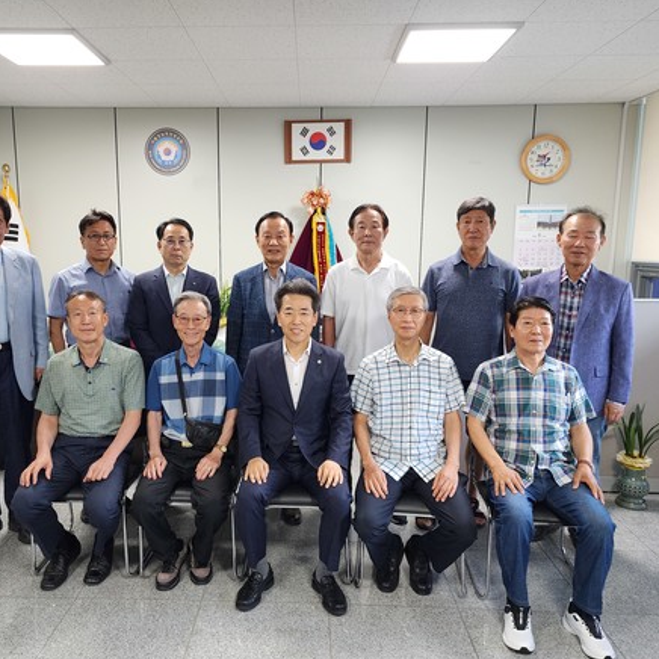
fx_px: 603
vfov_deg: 57.3
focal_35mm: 28
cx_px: 281
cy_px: 333
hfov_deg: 57.1
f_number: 1.8
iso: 400
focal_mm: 6.4
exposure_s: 1/120
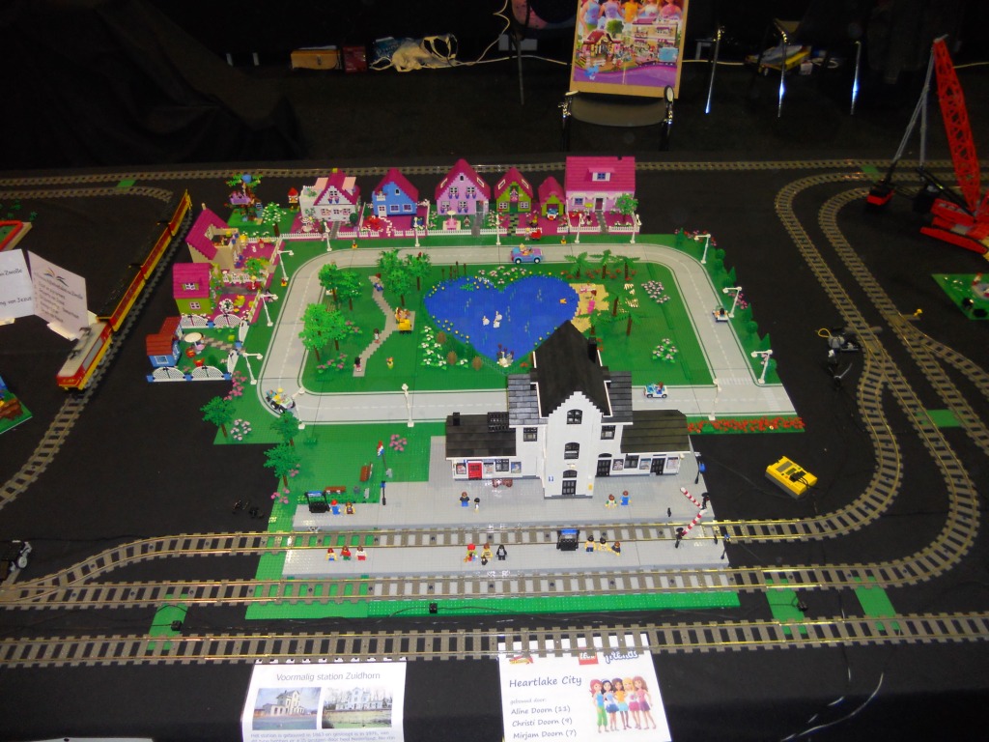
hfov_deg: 65.3
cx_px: 494
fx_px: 771
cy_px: 371
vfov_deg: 51.4
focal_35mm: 27
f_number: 3.2
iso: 200
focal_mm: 4.9
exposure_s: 1/25
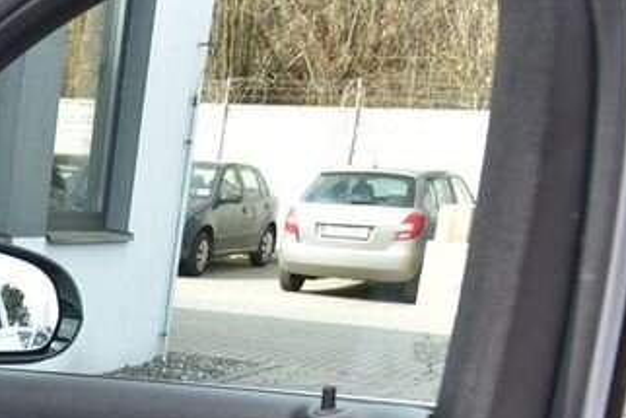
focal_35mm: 89
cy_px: 535
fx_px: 1548
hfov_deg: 19.5
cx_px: -348
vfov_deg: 14.7
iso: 500
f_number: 5.6
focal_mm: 28
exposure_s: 1/125
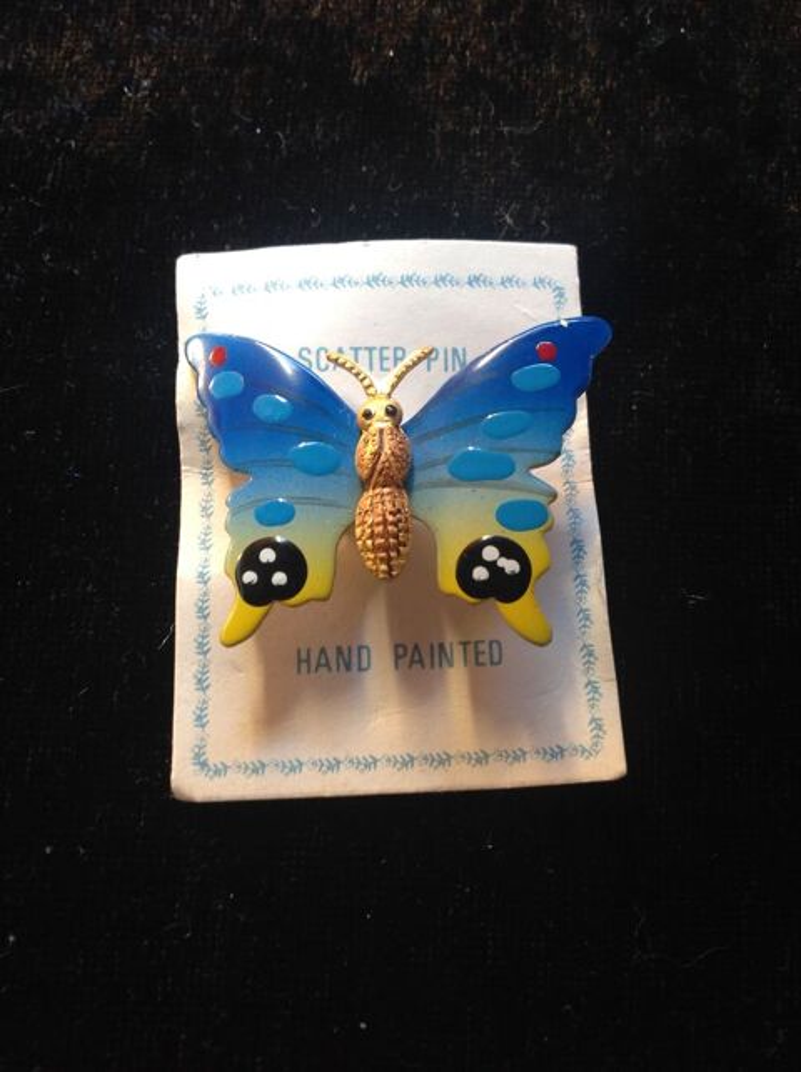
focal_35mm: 35
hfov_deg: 40.6
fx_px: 1083
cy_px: 536
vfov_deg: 52.7
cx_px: 400
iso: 64
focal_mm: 4.28
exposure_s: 1/15
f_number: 2.4
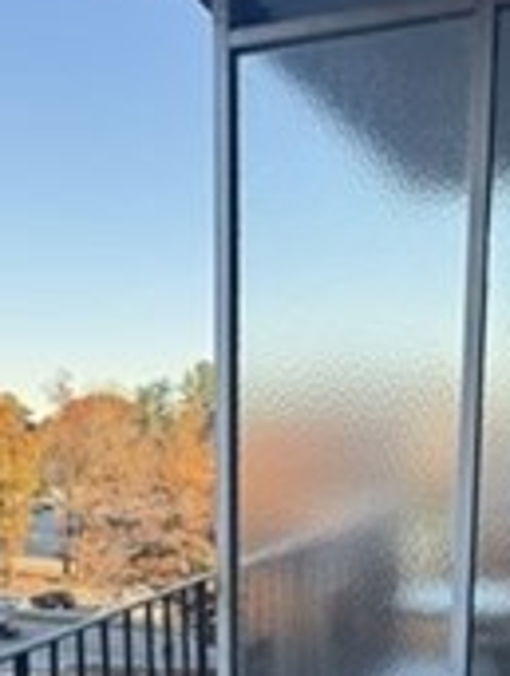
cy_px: 668
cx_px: 115
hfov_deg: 25.8
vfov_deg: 31.8
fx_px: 1096
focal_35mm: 56
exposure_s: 1/445
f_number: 1.78
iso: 80
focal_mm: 6.76
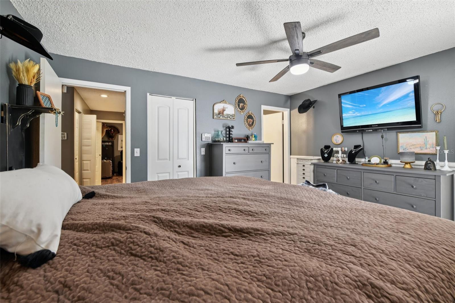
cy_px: 152
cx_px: 228
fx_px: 190
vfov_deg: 77.3
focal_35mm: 15
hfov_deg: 100.4
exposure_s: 1/5
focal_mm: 15
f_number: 8
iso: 400
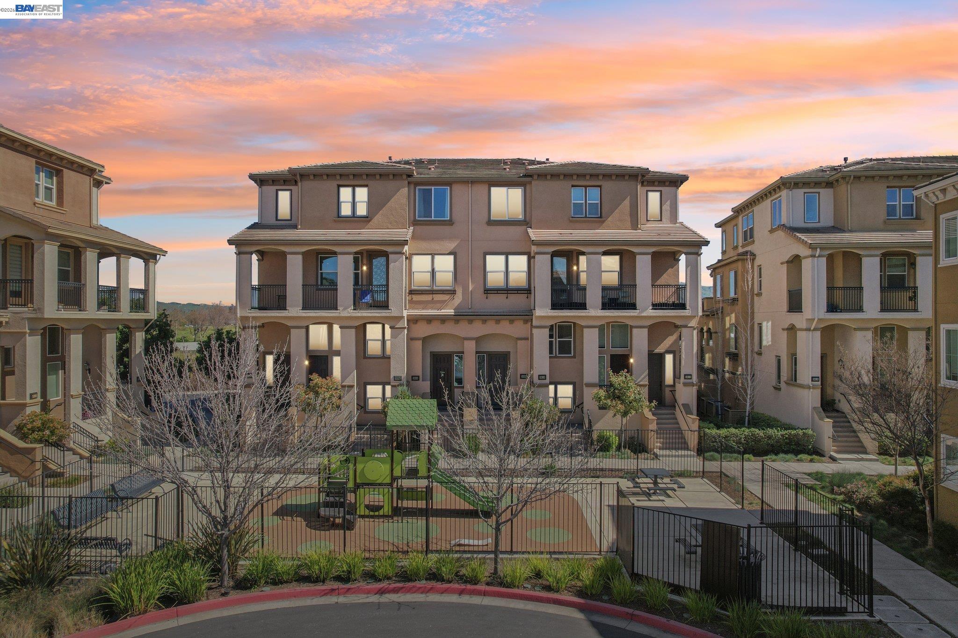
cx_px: 479
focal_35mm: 22
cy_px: 319
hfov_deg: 78.6
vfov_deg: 57.2
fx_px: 585
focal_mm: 8.4
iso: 140
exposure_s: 1/200
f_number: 2.8
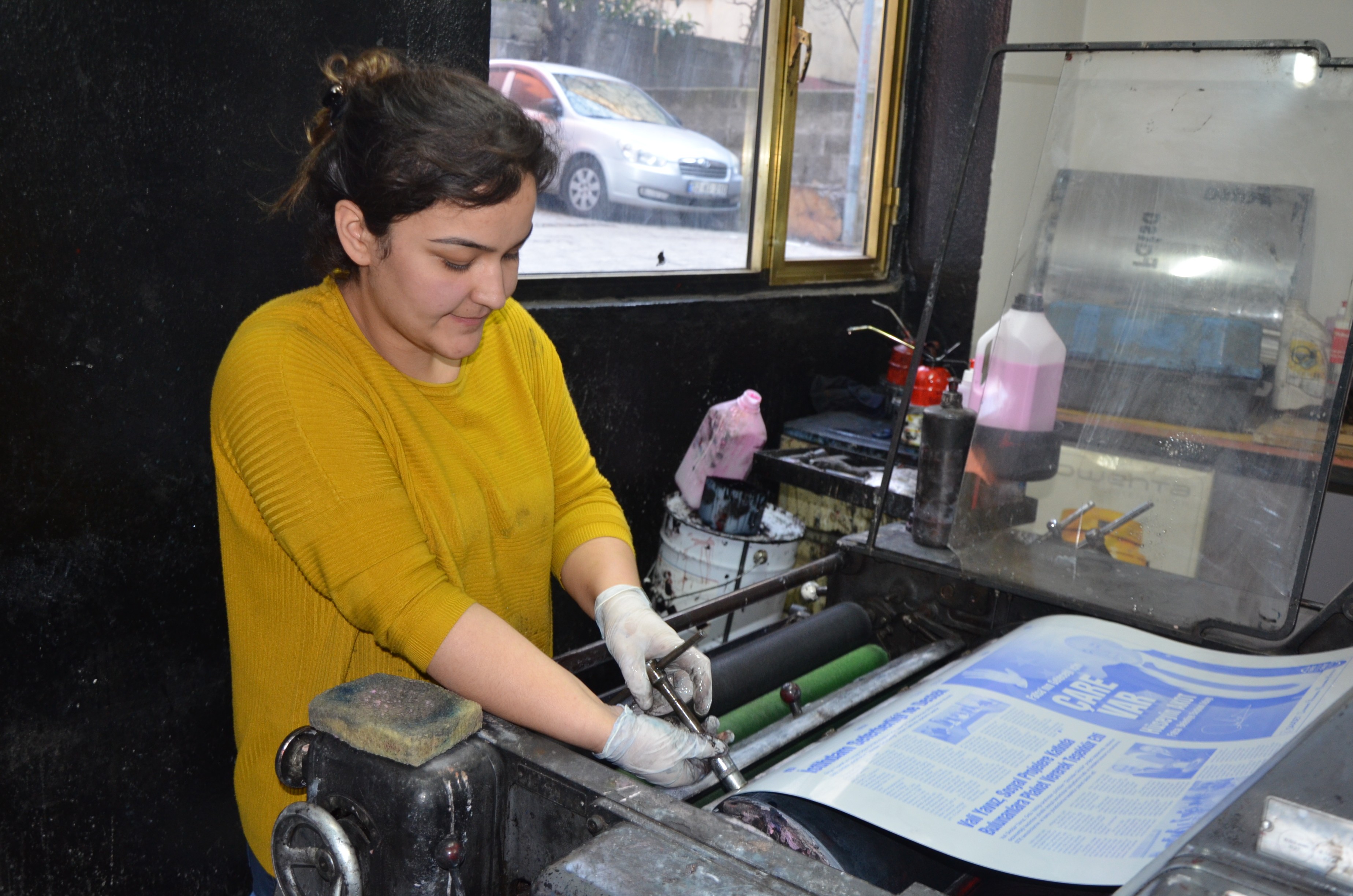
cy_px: 448
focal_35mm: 33
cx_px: 676
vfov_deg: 39.8
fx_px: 1238
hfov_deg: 57.3
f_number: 3.8
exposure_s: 1/60
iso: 800
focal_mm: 22
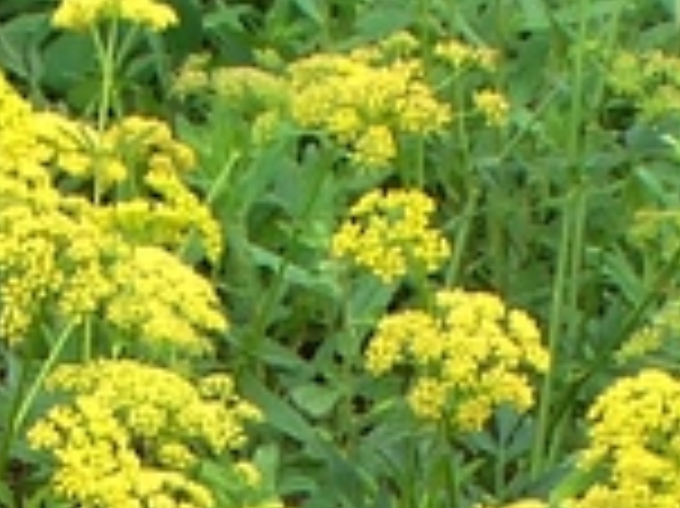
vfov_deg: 4.3
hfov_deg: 5.8
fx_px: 6674
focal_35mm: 340
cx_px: 504
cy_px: 1268
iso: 80
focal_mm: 6.1
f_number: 2.8
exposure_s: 1/250
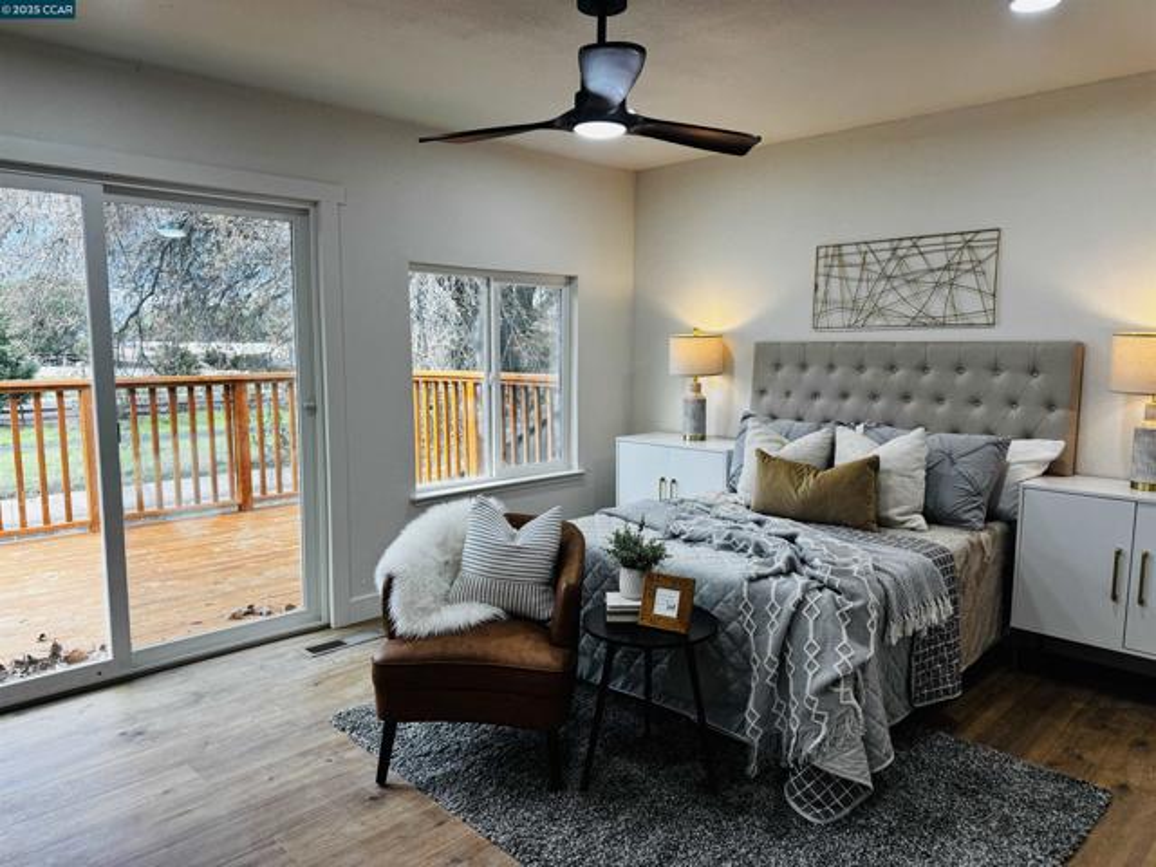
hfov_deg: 71.6
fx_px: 801
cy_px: 434
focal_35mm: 24
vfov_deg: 56.8
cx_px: 578
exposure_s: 1/120
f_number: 1.78
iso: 64
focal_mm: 6.76
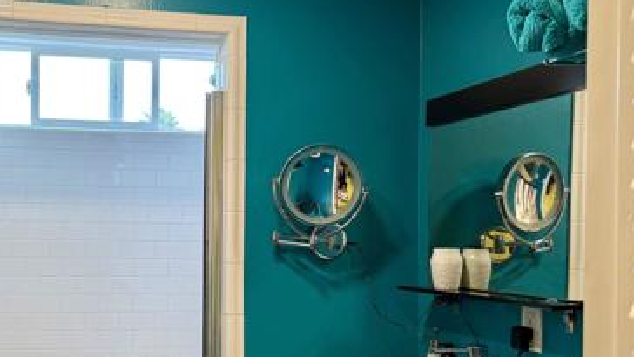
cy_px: 228
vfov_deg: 25.9
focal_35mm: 46
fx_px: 774
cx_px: 139
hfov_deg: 42.8
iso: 200
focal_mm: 6.76
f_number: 1.78
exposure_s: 1/120
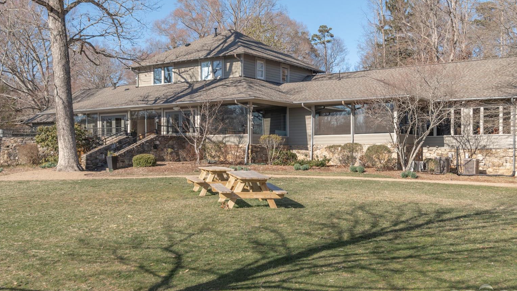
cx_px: 292
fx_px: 576
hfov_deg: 48.2
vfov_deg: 28.2
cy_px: 97
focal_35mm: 42
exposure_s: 1/3200
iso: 320
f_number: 7.1
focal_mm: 30
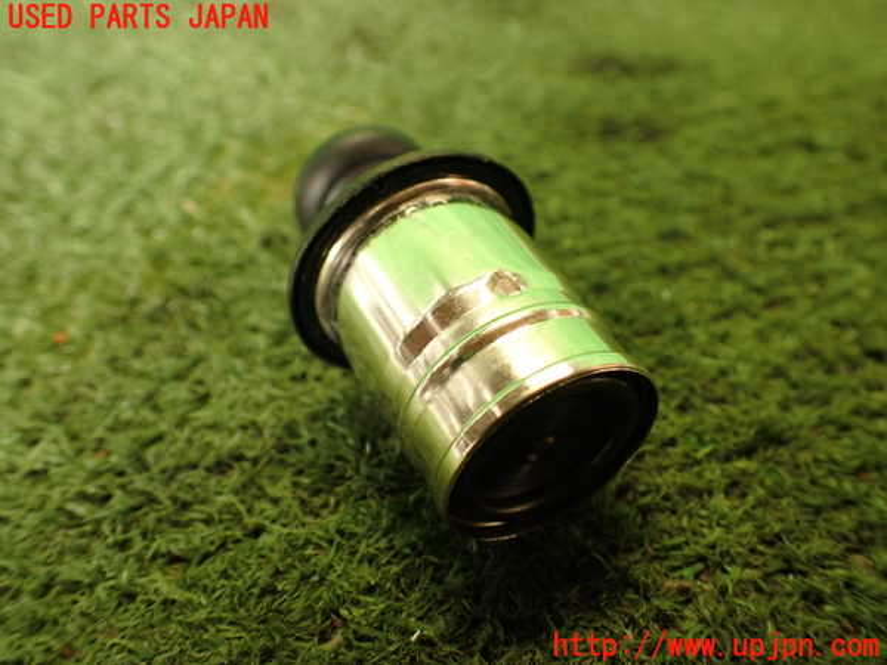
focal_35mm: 32
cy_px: 332
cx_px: 444
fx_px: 820
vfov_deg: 44.2
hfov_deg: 56.8
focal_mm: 5.79
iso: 200
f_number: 2.4
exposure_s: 1/30
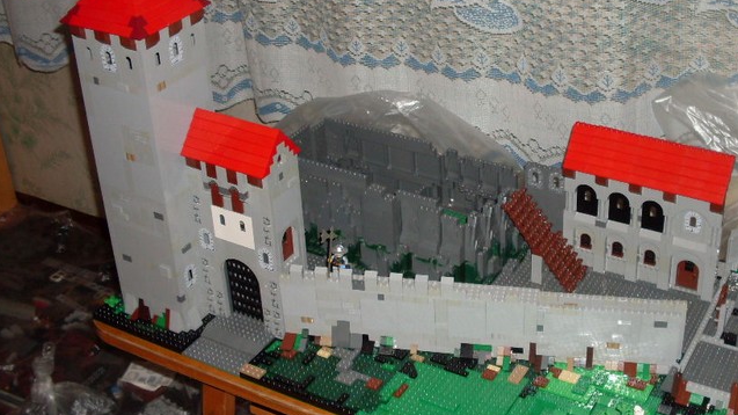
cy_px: 203
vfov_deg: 23.0
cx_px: 456
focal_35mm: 52
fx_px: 1017
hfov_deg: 39.6
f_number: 2.8
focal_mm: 6.3
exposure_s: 1/45
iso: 100
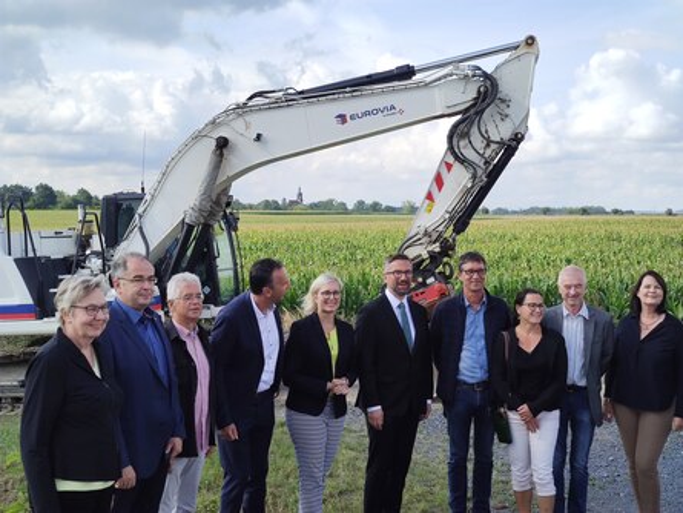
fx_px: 809
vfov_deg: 35.2
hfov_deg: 45.8
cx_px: 342
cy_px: 256
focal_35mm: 41
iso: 101
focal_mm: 8.16
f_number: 2
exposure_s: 1/1508
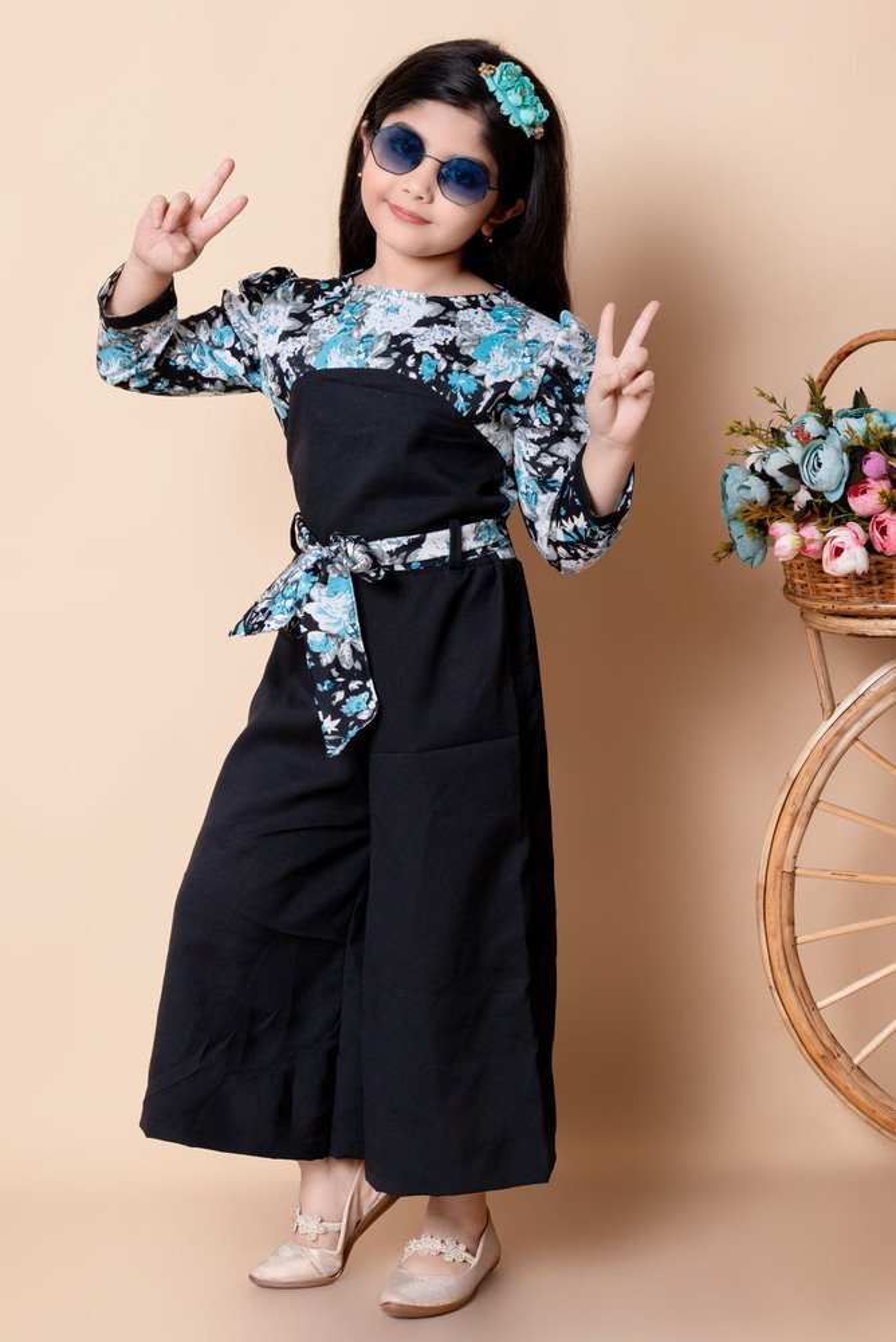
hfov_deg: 19.5
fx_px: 2610
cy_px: 671
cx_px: 448
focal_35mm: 70
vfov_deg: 28.8
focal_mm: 70
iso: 250
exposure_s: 1/160
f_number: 11
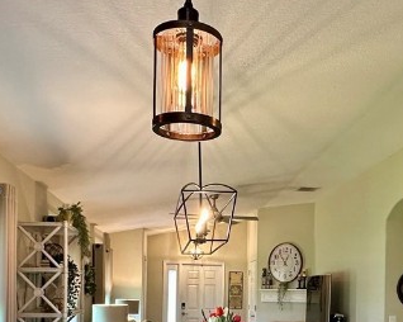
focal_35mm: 44
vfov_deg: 32.3
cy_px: 294
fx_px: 524
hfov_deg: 41.6
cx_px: 260
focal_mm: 2.22
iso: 160
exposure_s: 1/60
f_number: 2.2
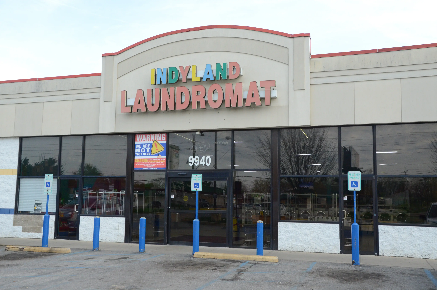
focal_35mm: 39
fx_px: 472
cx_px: 218
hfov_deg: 49.6
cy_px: 145
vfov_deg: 34.1
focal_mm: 26
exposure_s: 1/400
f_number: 10
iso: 1250
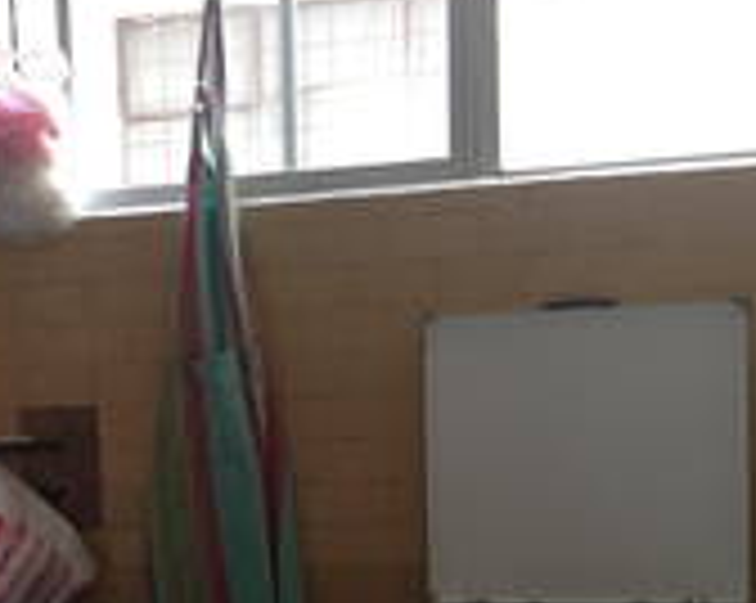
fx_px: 1542
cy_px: 504
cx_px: 27
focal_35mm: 69
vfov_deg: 21.8
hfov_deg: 26.3
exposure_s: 1/40
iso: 64
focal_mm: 4.12
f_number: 2.4
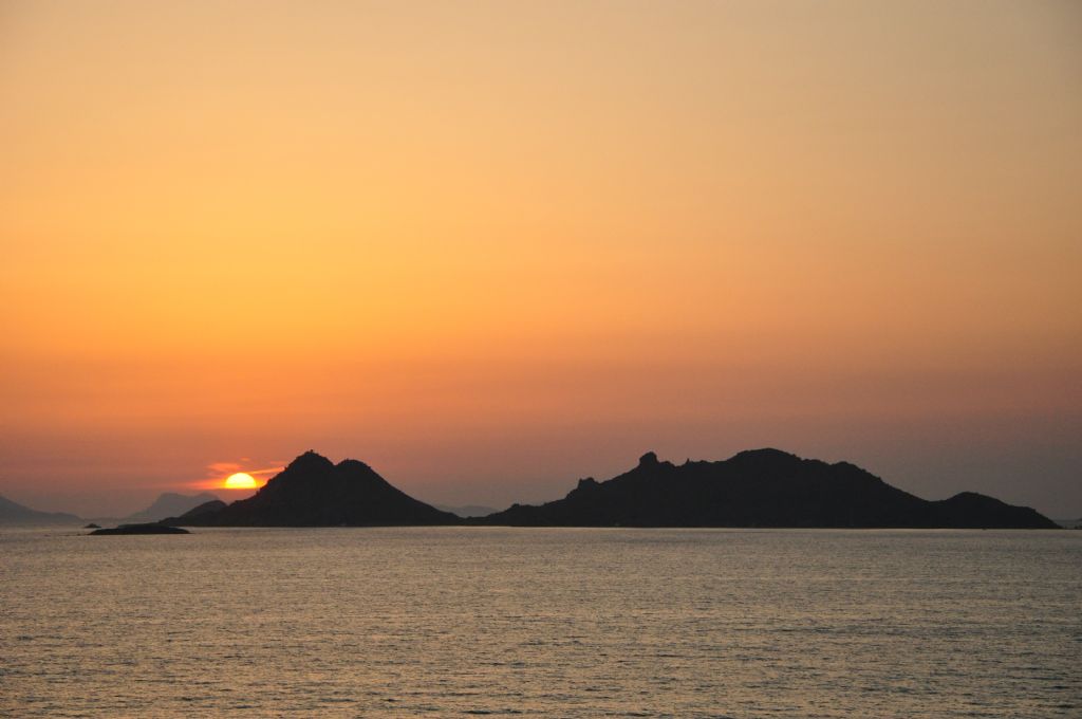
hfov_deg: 19.5
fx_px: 3152
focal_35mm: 105
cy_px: 360
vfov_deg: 13.0
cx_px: 541
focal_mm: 70
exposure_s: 1/800
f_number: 7.1
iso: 800
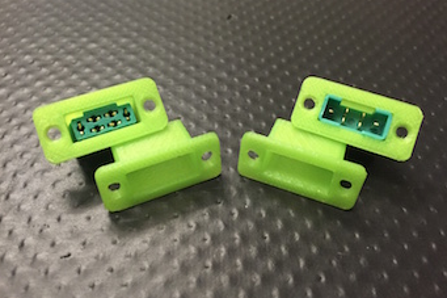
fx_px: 385
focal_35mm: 31
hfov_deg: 60.3
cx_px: 227
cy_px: 133
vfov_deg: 42.2
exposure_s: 1/30
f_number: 2.2
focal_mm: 4.15
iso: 200
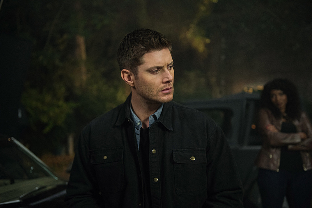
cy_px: 104
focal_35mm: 50
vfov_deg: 27.0
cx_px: 156
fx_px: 433
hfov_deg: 39.6
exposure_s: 1/80
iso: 4000
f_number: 2.8
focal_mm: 50
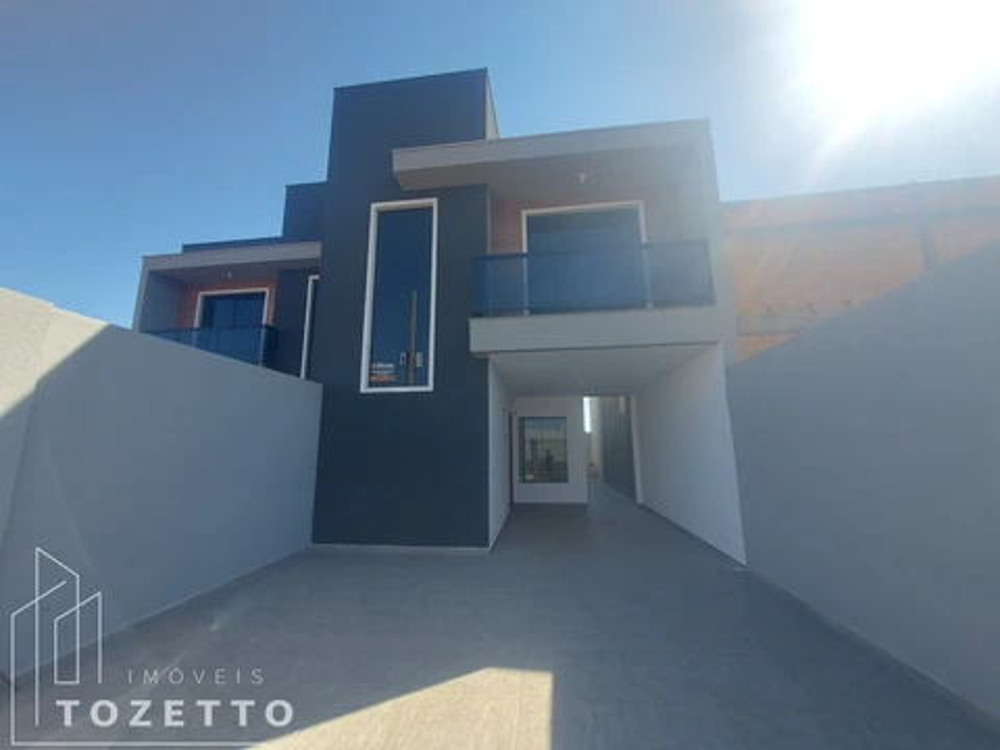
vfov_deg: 89.9
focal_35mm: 13
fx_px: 376
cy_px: 375
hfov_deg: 106.2
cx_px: 500
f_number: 2.2
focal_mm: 1.74
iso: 50
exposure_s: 1/544
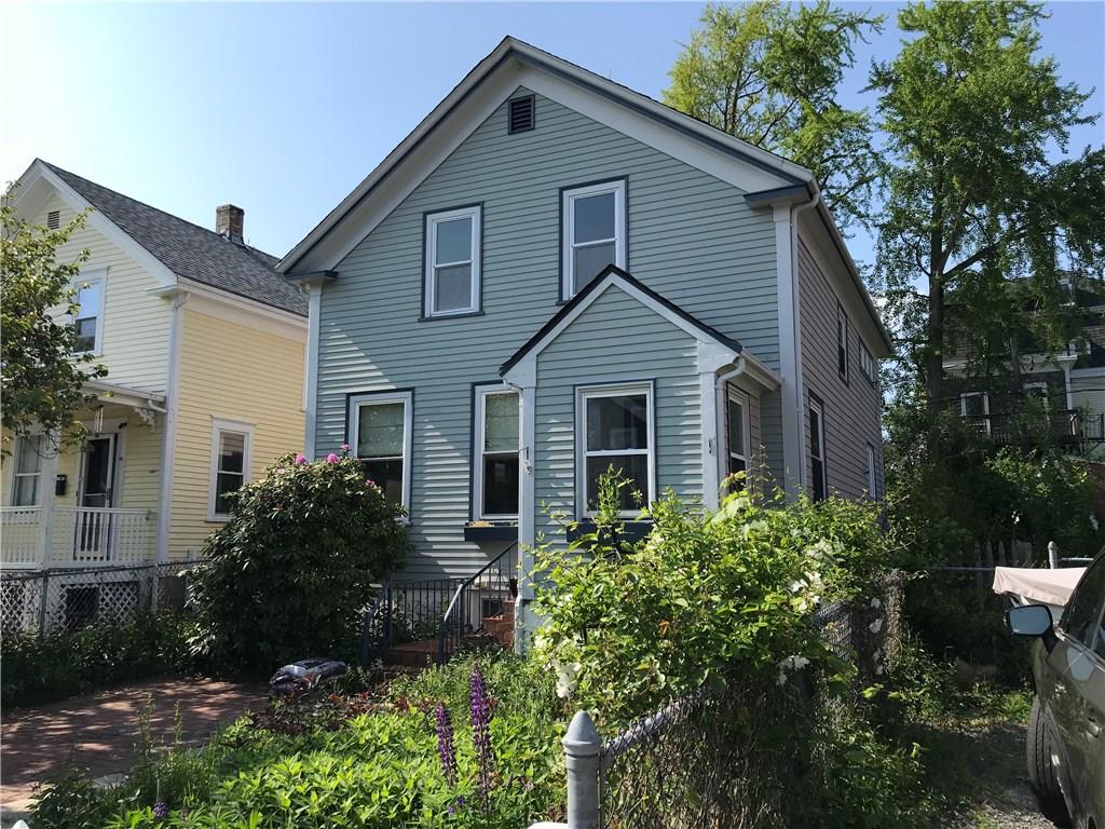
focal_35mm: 28
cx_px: 552
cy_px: 414
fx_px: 894
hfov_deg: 63.4
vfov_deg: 49.7
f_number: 1.8
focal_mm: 3.99
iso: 20
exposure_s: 1/1773
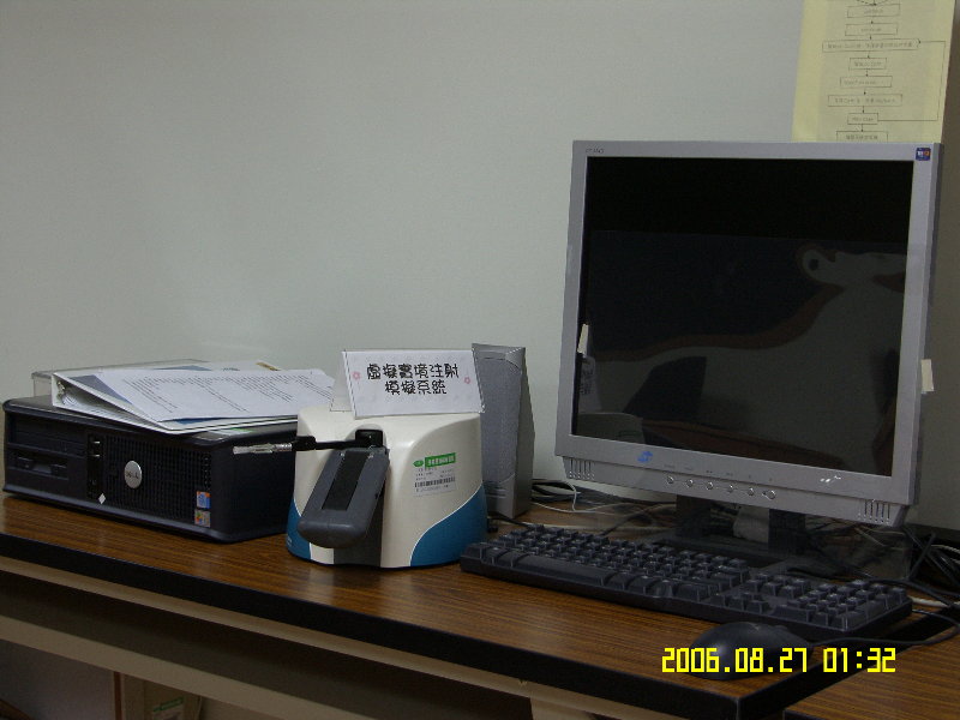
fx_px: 1803
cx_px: 480
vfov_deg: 22.6
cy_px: 360
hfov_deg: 29.8
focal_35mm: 65
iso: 100
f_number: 2.8
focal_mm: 16.7
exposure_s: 1/40
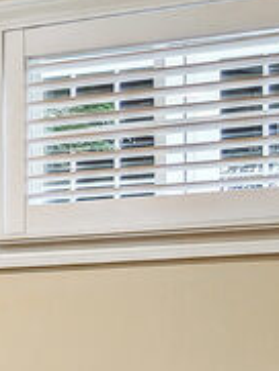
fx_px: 1578
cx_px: -1251
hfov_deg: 5.7
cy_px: 414
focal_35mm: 147
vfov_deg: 13.2
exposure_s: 1/3.33
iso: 200
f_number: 8
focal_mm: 16
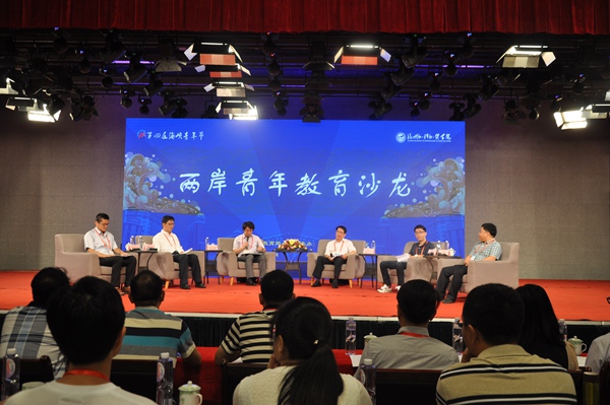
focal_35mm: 36
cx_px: 305
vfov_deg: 36.8
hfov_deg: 53.2
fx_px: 609
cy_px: 202
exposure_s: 1/100
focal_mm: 24
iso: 400
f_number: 5
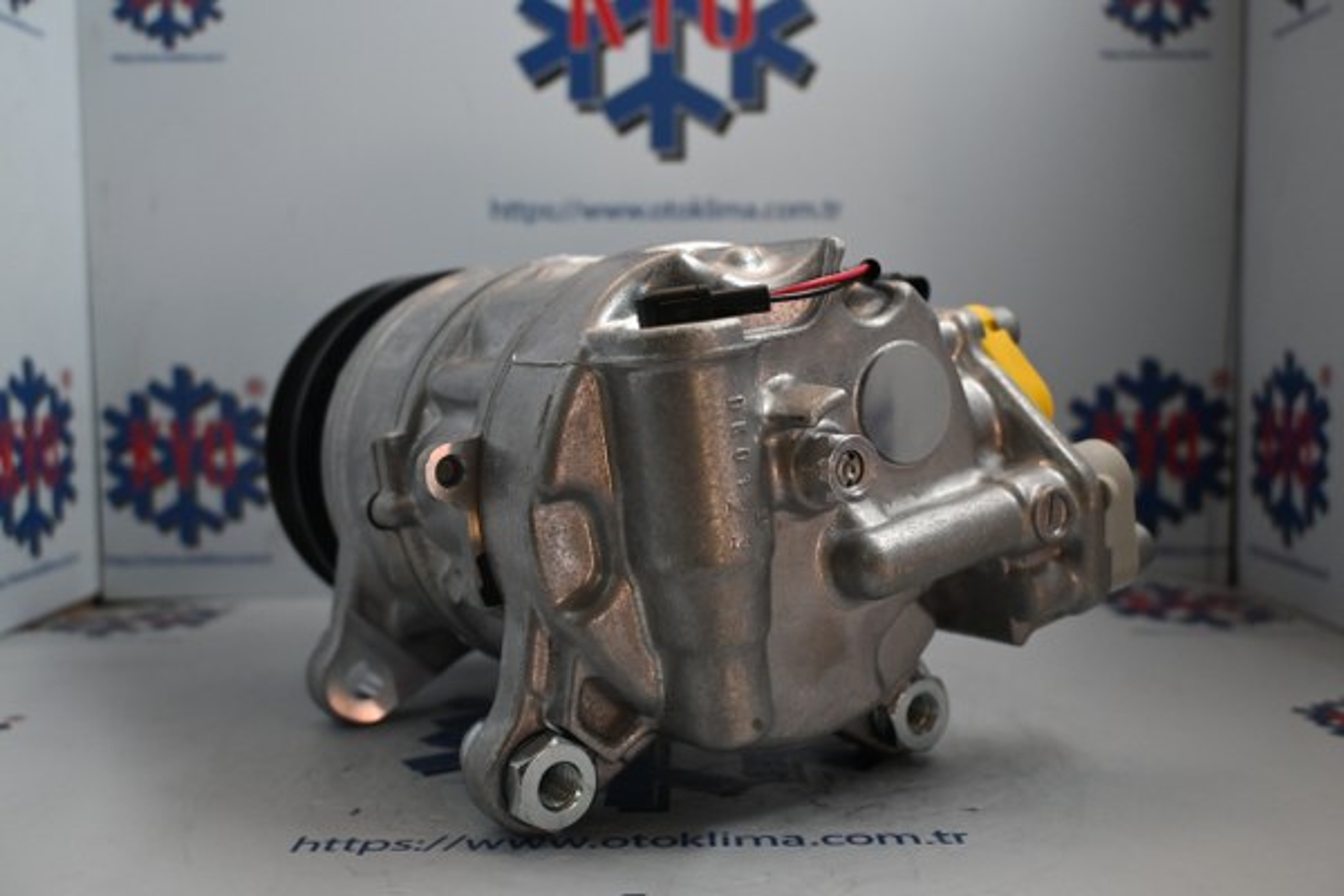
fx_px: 1288
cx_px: 672
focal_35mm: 34
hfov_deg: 55.1
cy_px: 448
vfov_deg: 38.4
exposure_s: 1/125
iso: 800
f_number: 4.2
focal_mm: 23
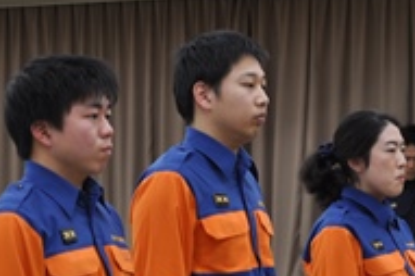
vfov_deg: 8.8
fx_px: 1785
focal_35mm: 155
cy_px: 269
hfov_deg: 13.3
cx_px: 191
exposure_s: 1/100
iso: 400
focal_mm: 44
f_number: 5.3
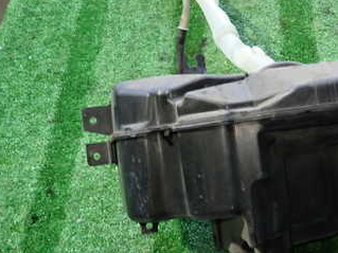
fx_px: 459
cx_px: 304
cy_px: 96
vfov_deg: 30.7
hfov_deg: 37.8
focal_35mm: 47
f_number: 2
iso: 400
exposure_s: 1/30
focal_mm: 4.5
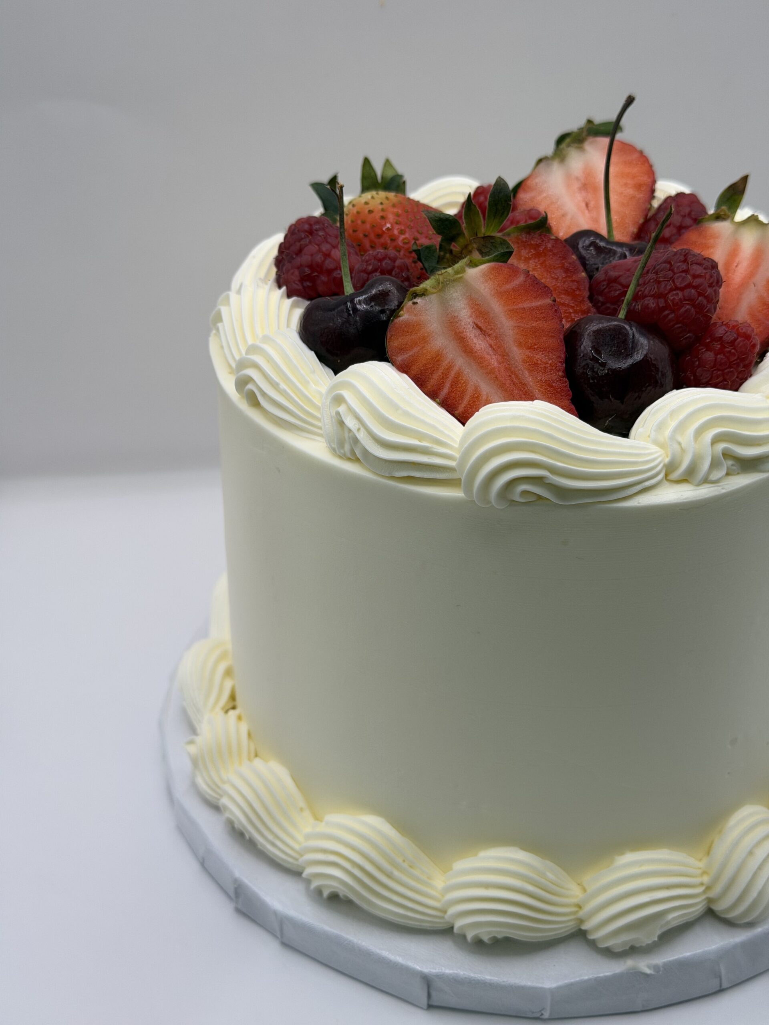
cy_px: 512
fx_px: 1422
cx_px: 384
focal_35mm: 48
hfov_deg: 30.3
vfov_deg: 39.7
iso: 64
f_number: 1.78
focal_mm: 6.76
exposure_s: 1/121
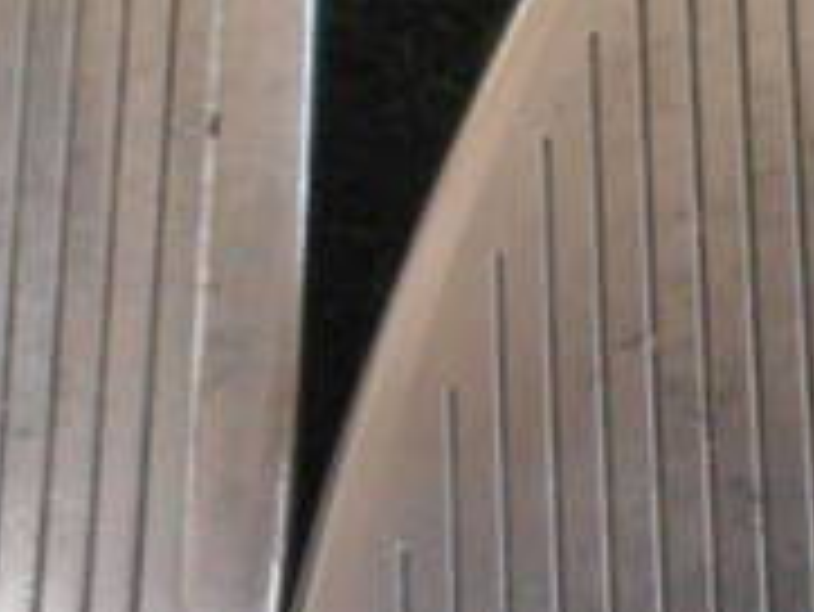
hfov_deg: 20.7
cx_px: 801
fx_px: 2165
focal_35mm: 92
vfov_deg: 16.1
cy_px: 212
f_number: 3.2
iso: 800
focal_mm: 4.6
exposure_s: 1/40
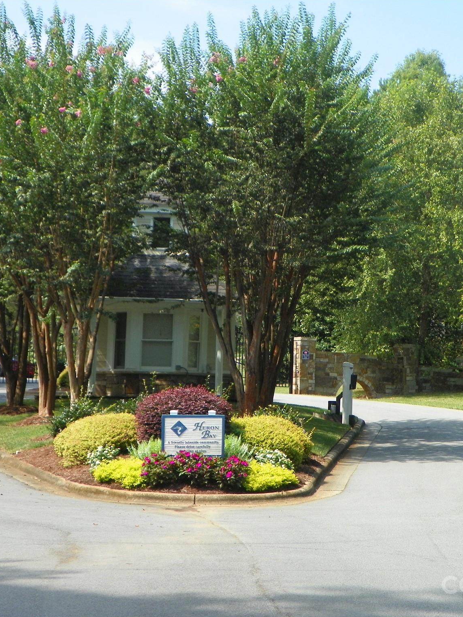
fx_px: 1534
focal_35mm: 86
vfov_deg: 22.8
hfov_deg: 17.2
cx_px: 256
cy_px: 309
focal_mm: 11.4
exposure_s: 1/250
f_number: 3.5
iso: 64
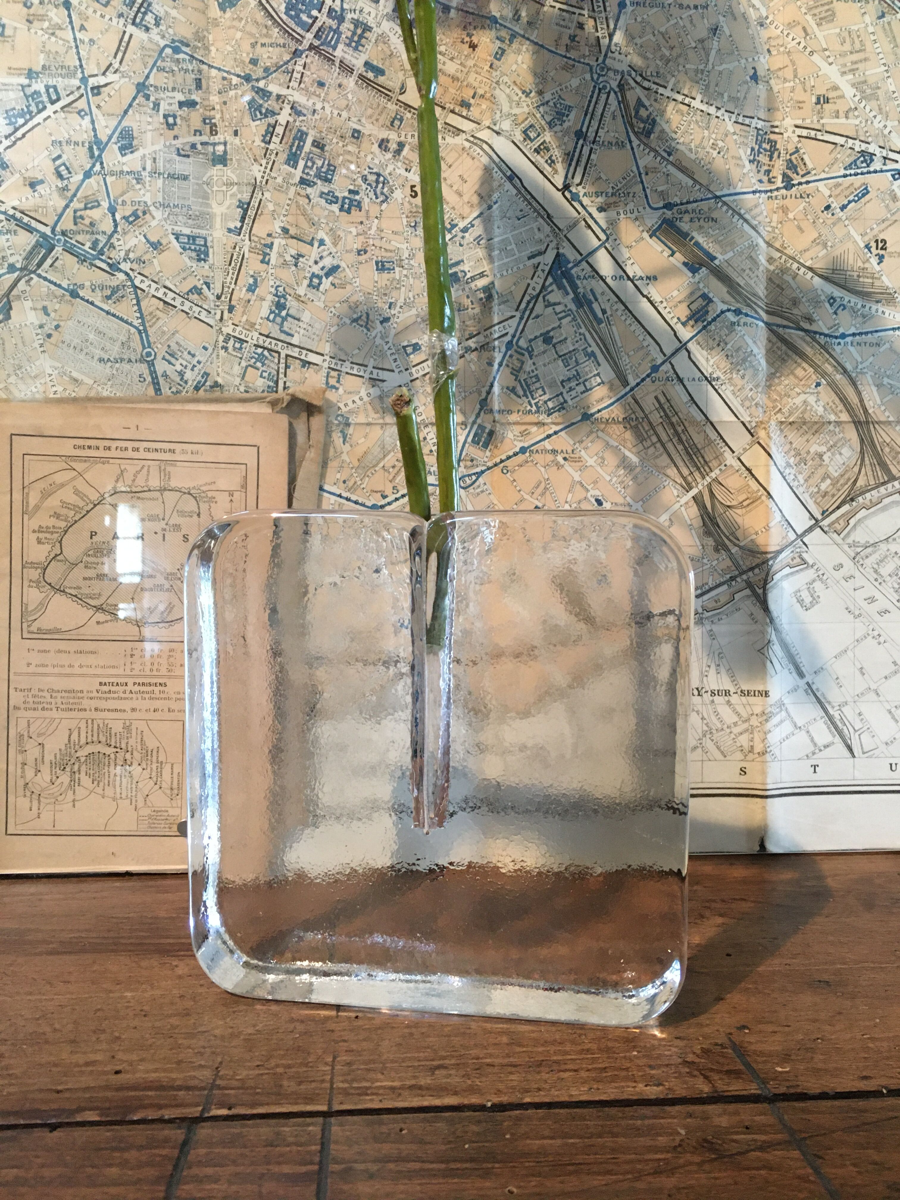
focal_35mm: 29
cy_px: 600
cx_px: 450
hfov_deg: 48.2
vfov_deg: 61.7
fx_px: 1005
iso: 200
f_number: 2.2
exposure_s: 1/20
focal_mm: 4.15
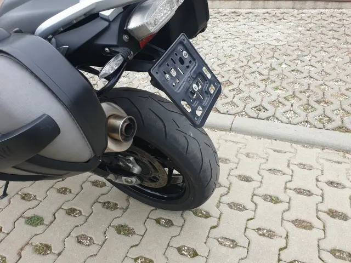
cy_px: 132
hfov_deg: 67.3
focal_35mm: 26
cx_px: 176
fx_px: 264
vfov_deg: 53.1
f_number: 2.4
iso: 50
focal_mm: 4.3
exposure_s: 1/142
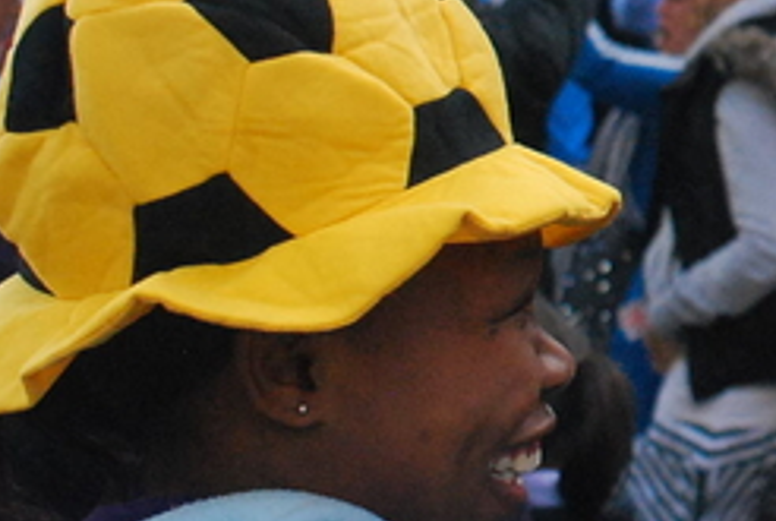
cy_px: 22
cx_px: 1199
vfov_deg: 11.7
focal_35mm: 117
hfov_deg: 15.9
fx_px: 2527
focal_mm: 24
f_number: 4
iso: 1600
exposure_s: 1/2500
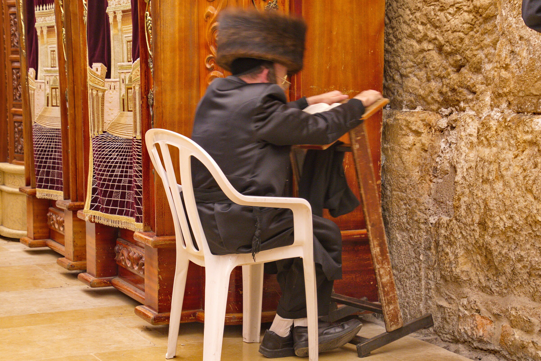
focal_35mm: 75
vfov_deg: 18.2
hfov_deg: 27.0
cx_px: 270
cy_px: 180
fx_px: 1127
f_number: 6.3
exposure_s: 1/30
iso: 1600
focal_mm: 50
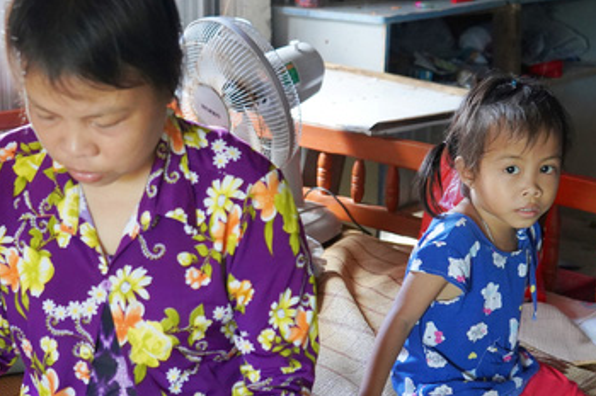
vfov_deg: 19.6
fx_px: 1142
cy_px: 276
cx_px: 221
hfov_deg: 29.1
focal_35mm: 69
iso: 5000
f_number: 4
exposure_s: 1/160
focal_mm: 39
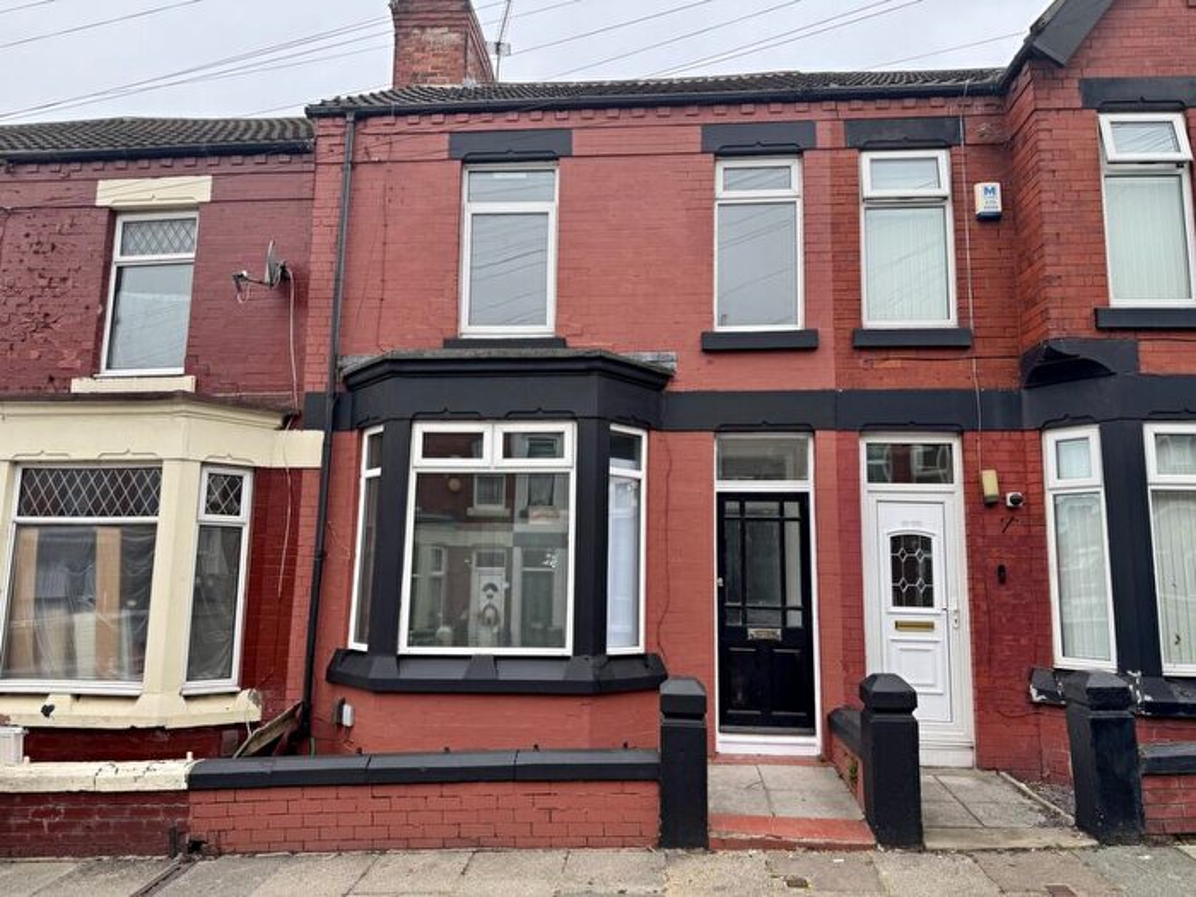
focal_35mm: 24
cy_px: 448
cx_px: 598
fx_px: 829
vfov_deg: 56.8
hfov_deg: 71.6
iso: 80
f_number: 1.78
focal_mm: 6.76
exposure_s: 1/567
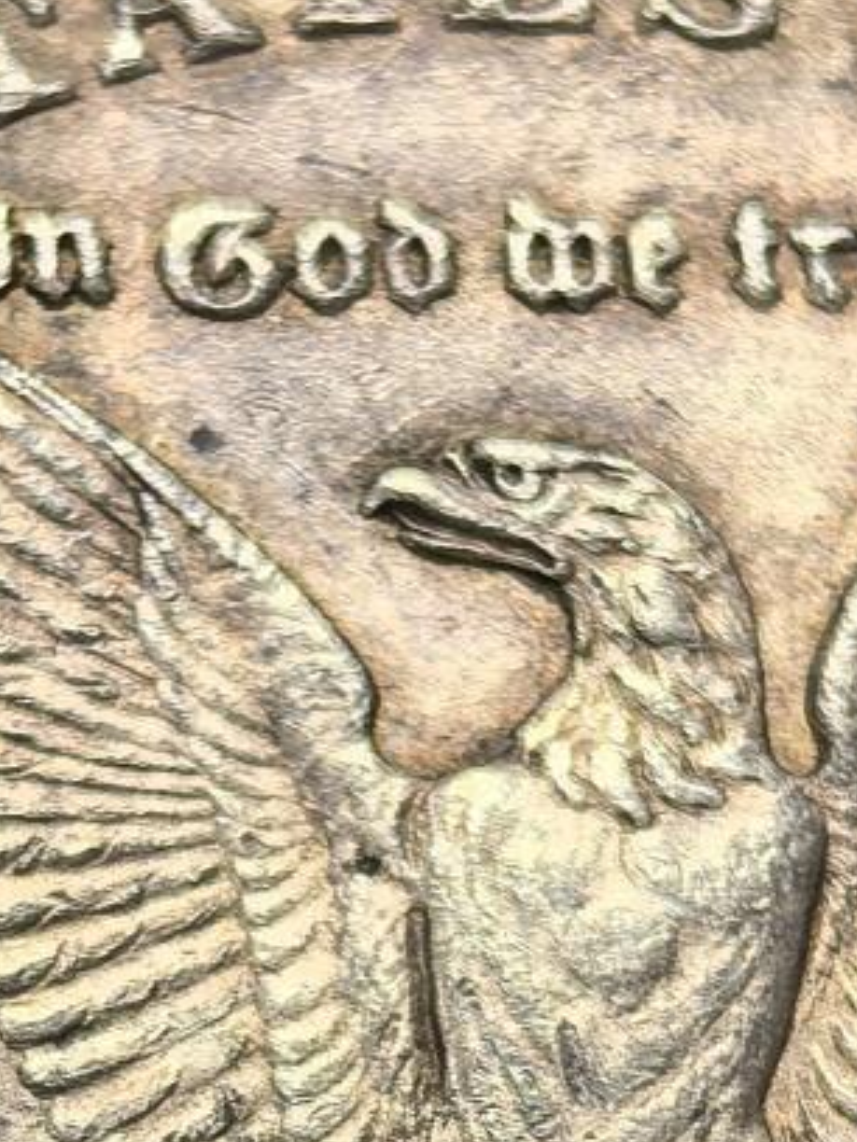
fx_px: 7856
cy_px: 1212
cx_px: 493
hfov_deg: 6.2
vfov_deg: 8.3
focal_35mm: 238
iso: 160
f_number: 2
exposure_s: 1/100
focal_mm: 6.98
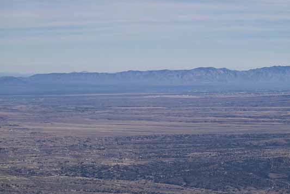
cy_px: 72
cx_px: 192
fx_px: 1451
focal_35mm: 180
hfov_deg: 11.4
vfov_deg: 7.6
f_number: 5.6
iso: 100
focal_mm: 120
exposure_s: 1/2500
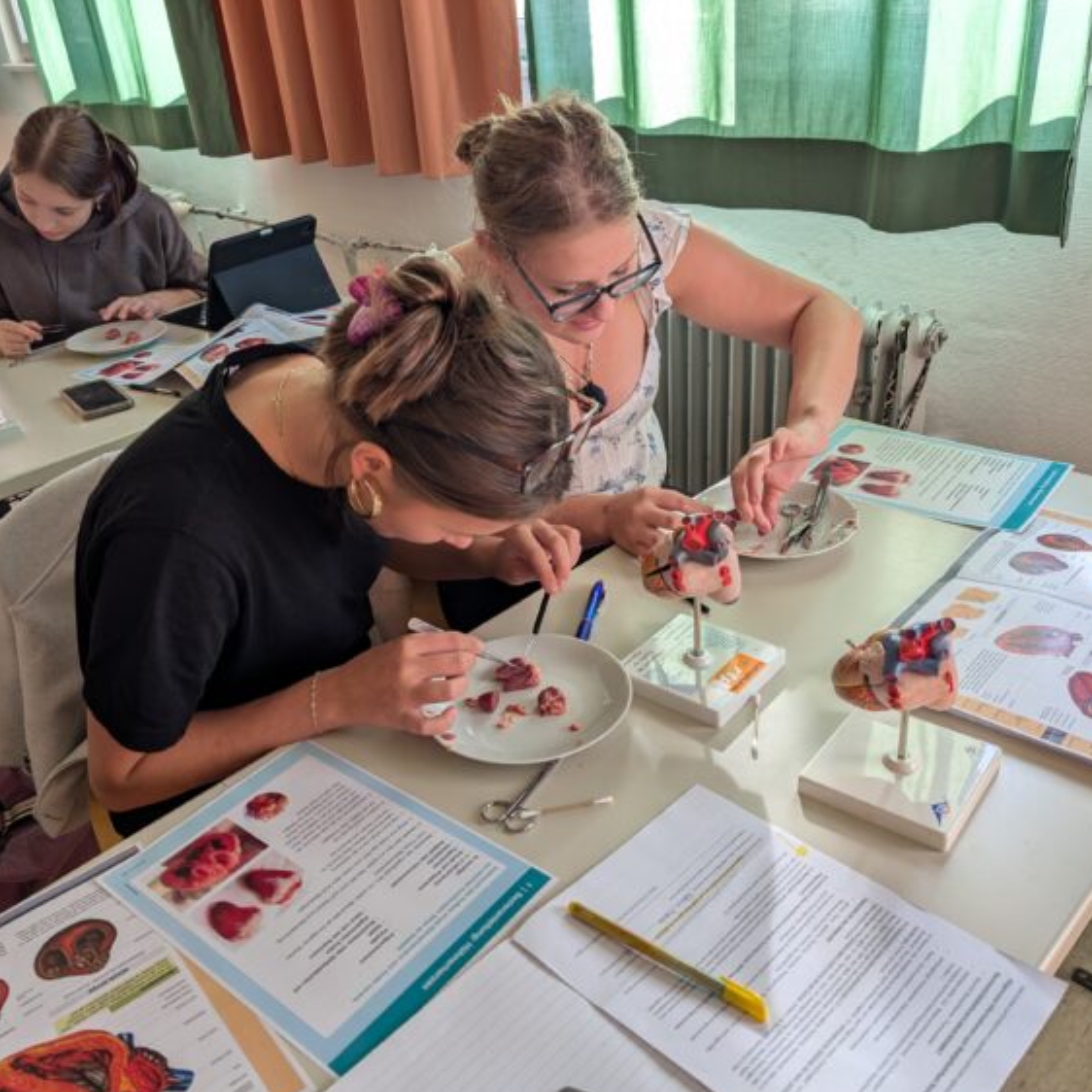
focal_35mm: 29
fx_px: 1035
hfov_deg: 55.6
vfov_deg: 55.6
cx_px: 525
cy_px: 558
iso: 19
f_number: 1.68
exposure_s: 1/82.9
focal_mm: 6.9
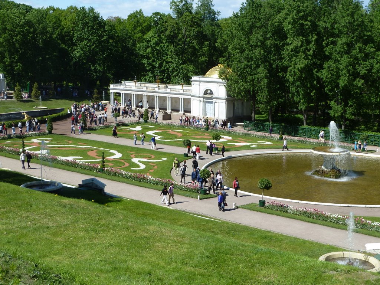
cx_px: 190
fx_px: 604
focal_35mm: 55
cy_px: 142
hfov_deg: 34.9
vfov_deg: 26.6
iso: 80
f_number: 3.9
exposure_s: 1/500
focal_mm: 9.1
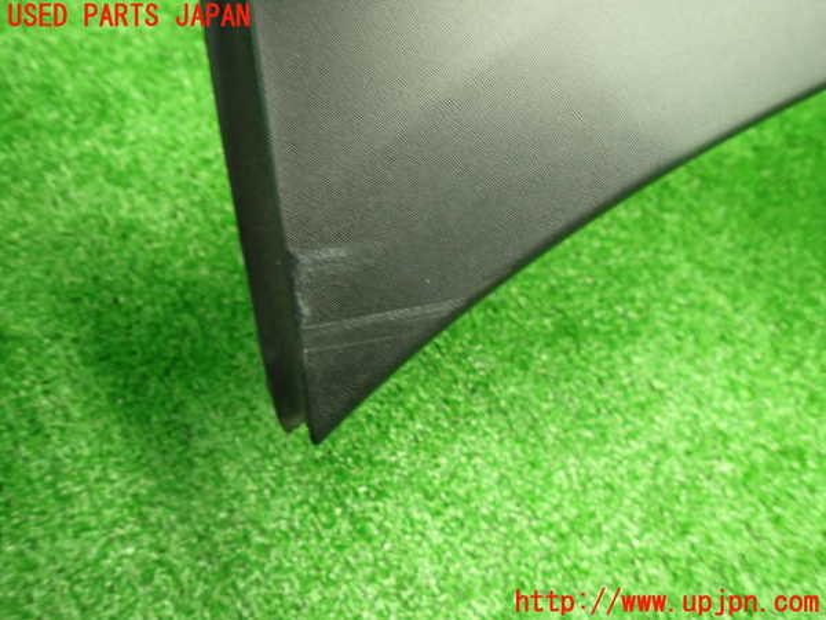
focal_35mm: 25
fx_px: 597
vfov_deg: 54.9
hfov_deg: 69.4
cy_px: 310
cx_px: 413
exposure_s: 1/30
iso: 500
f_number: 2
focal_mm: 4.5
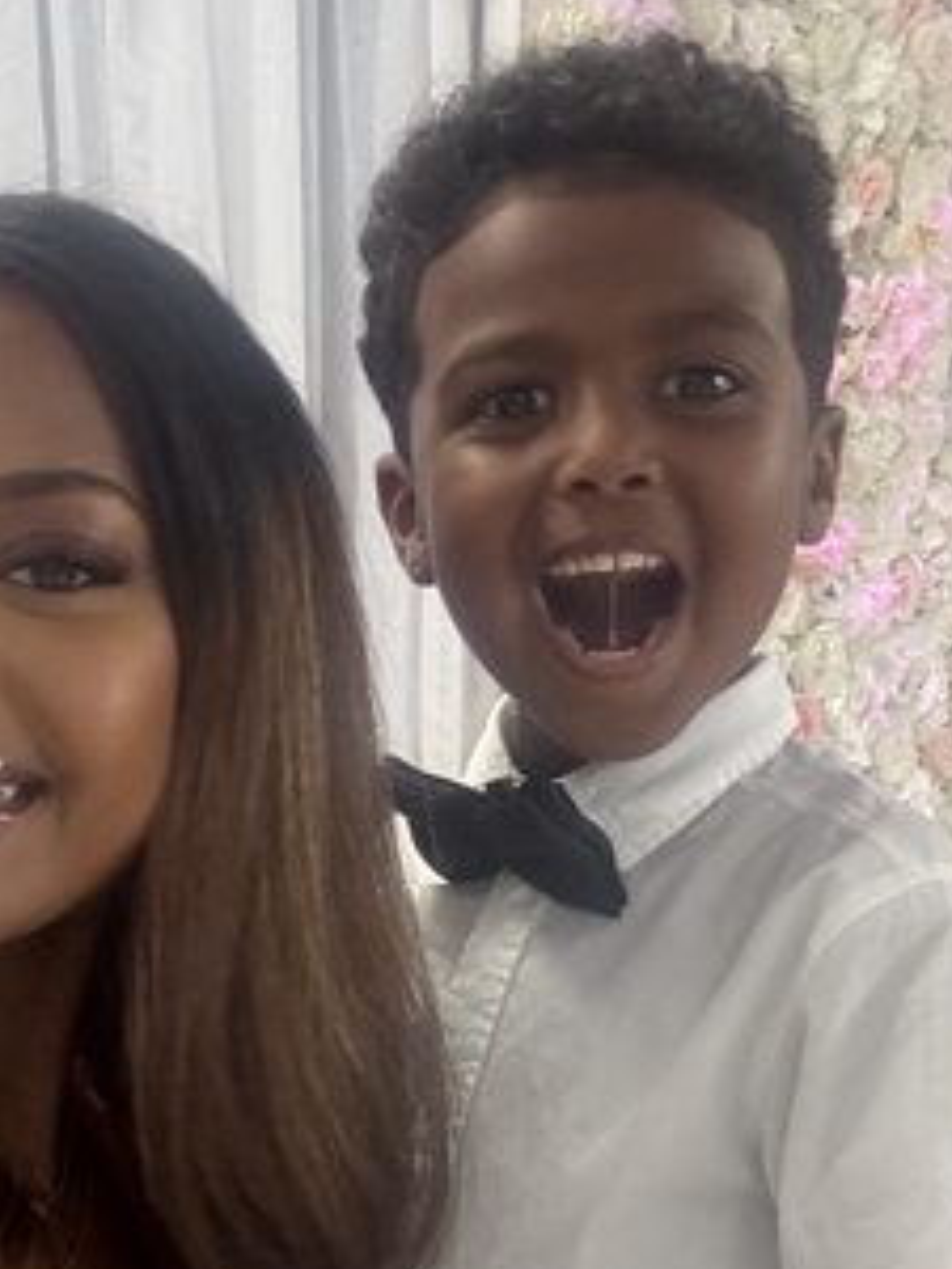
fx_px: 1833
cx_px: 281
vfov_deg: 37.2
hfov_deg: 28.8
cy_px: 969
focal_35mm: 50
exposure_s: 1/60
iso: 250
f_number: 1.9
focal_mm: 2.69
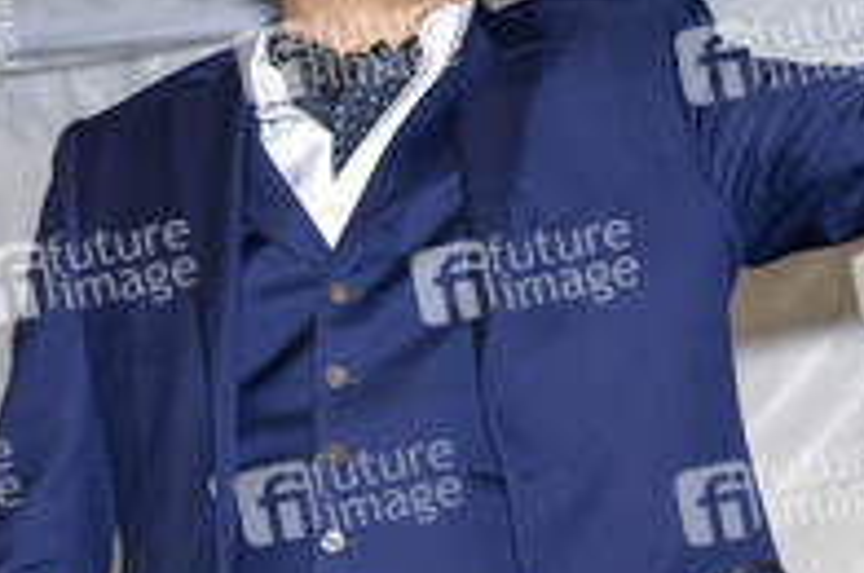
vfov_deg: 8.6
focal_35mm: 159
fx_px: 3810
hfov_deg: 12.9
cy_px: 163
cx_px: 408
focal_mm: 69
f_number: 5.6
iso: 800
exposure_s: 1/200
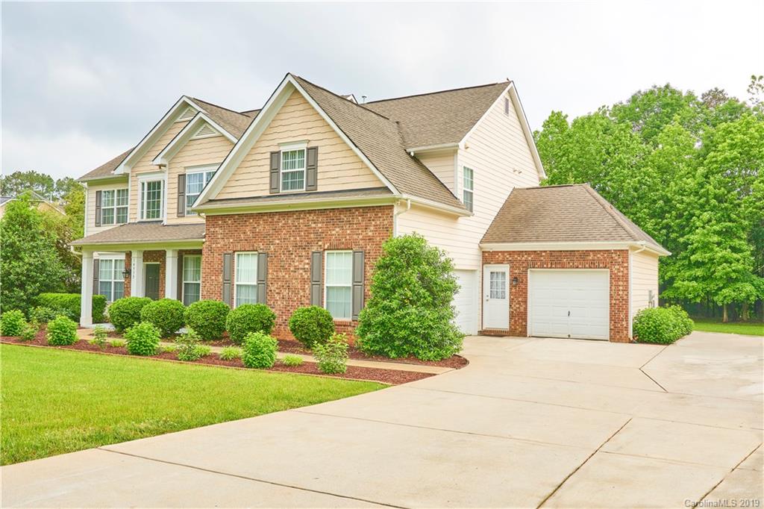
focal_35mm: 30
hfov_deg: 61.9
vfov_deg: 43.6
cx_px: 382
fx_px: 636
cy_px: 254
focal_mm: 20
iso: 100
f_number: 11
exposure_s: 1/25
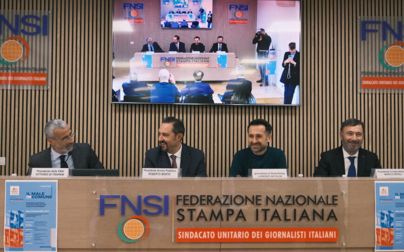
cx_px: 202
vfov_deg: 30.5
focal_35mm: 42
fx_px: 462
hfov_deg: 47.2
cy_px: 120
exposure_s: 1/480
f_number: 2.8
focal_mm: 27.4
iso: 3200
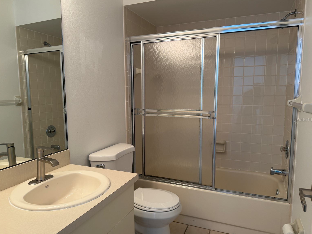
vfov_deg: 54.9
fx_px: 225
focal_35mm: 25
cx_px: 154
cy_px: 120
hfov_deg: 69.4
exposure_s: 1/60
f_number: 1.78
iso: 100
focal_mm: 6.76
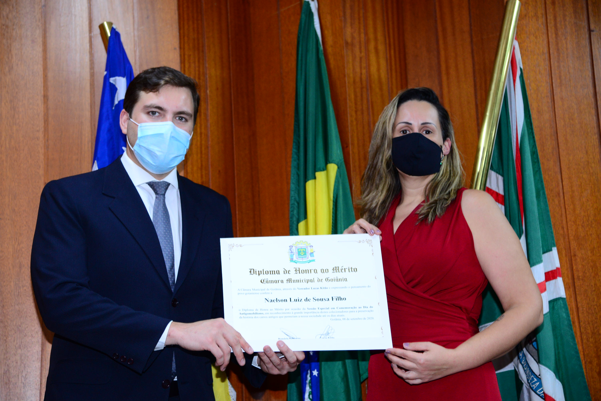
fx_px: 1085
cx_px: 300
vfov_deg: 20.9
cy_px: 200
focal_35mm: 65
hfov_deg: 30.9
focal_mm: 65
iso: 1600
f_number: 4
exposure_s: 1/60
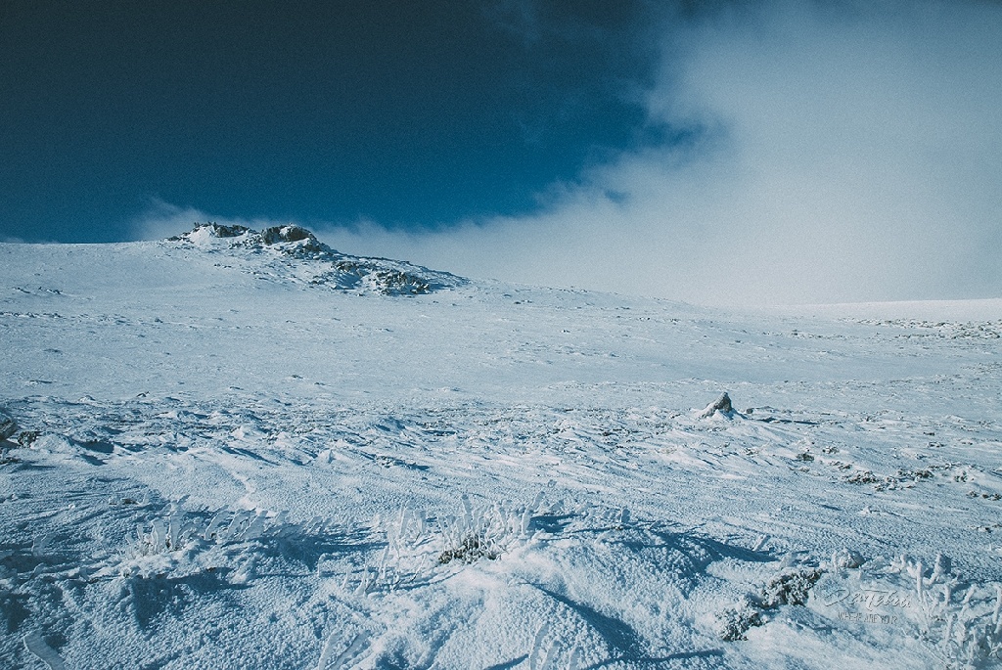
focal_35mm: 27
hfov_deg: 67.3
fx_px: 752
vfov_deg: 48.0
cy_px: 335
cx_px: 501
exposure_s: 1/400
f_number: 5.6
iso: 100
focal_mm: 18
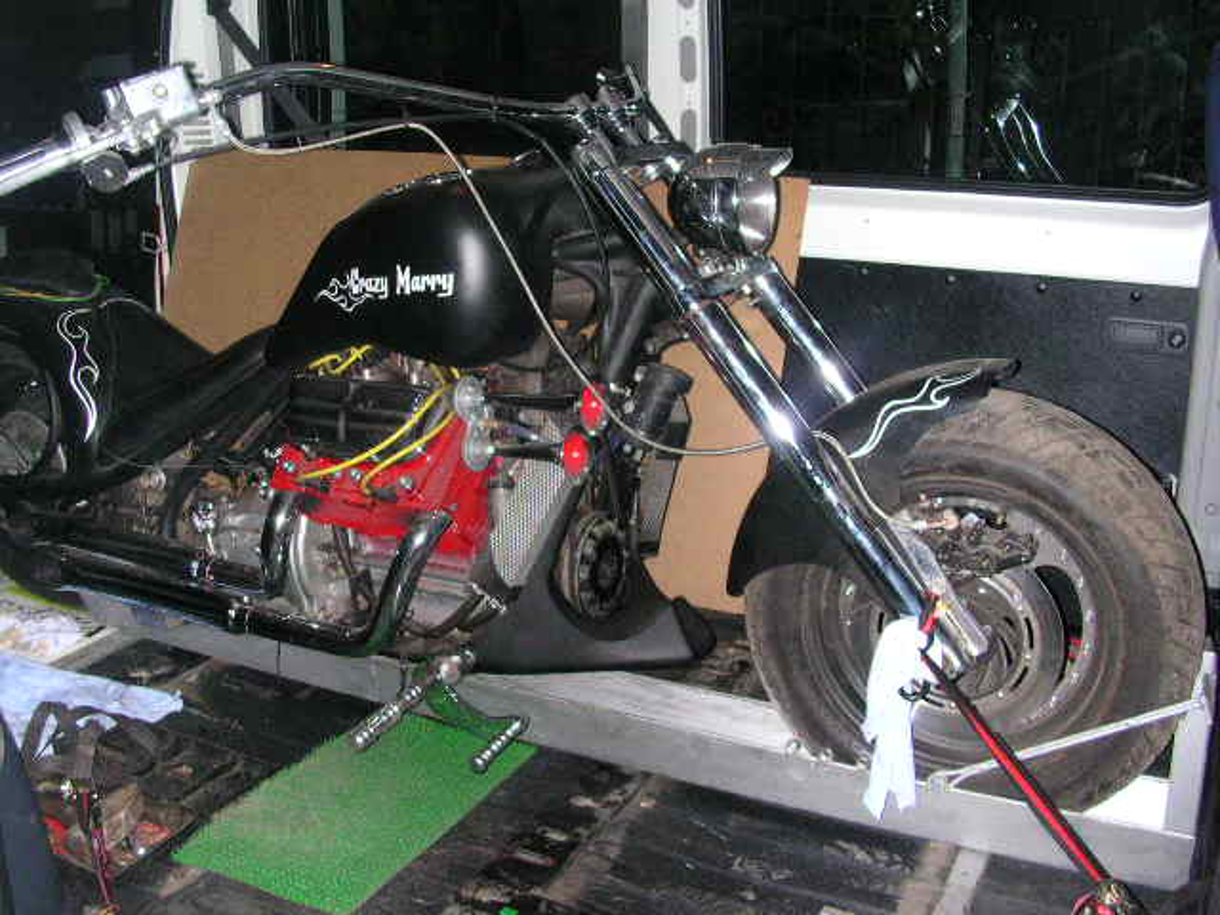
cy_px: 458
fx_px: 1304
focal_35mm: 37
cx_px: 610
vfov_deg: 38.7
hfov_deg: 50.1
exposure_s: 1/60
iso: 388
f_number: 2.7
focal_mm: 5.6
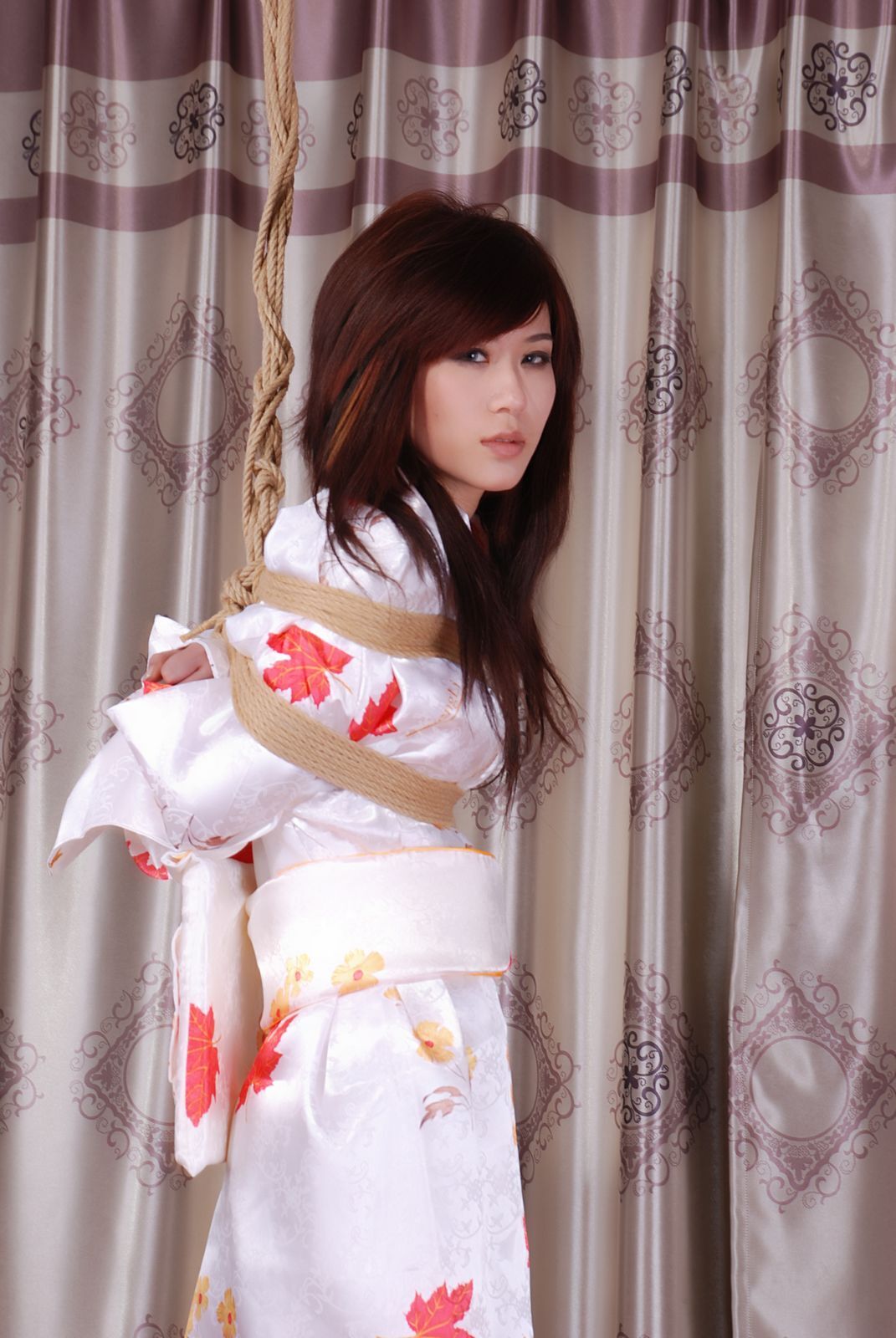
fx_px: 3909
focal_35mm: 105
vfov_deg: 19.4
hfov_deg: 13.1
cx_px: 448
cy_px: 669
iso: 100
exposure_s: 1/8
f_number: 8
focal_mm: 70
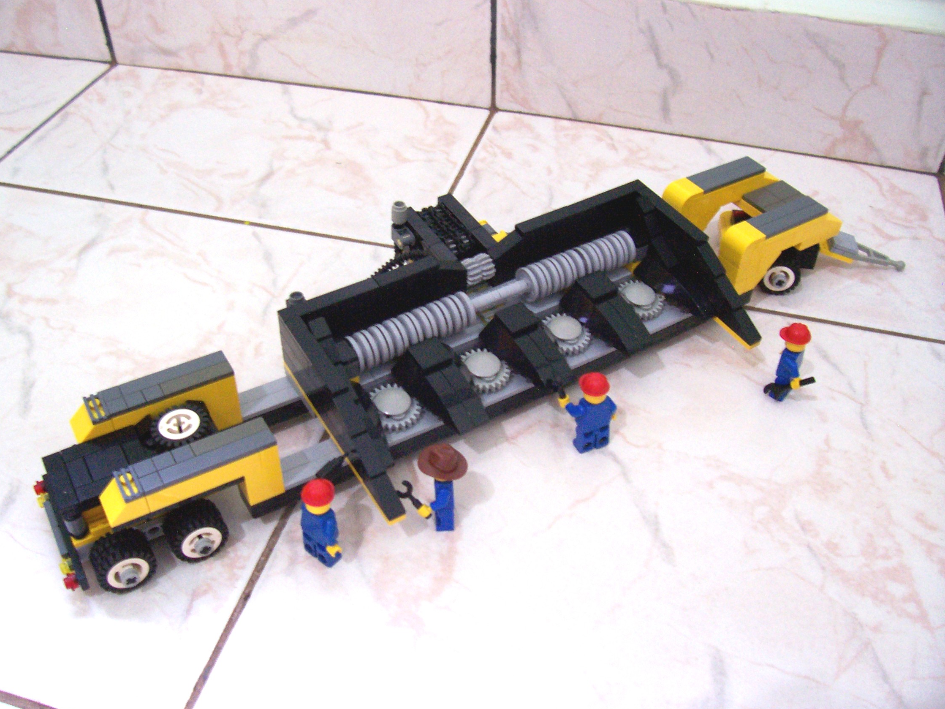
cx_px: 465
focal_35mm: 35
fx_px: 956
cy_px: 356
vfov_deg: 40.7
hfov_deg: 52.6
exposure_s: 1/8
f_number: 2.7
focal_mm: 5.6
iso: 160
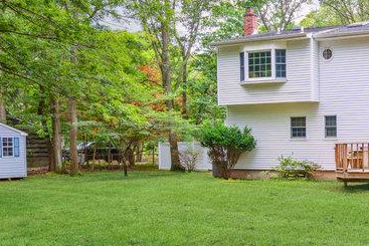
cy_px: 161
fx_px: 502
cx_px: 378
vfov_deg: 27.4
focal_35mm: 49
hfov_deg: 35.9
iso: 500
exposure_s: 1/125
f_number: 5.6
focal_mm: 18
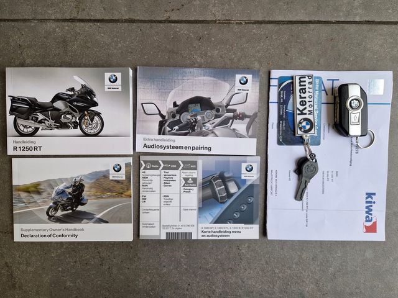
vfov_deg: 58.9
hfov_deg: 73.9
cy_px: 149
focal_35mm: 23
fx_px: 264
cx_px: 199
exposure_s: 1/100
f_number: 1.8
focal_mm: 5.4
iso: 80
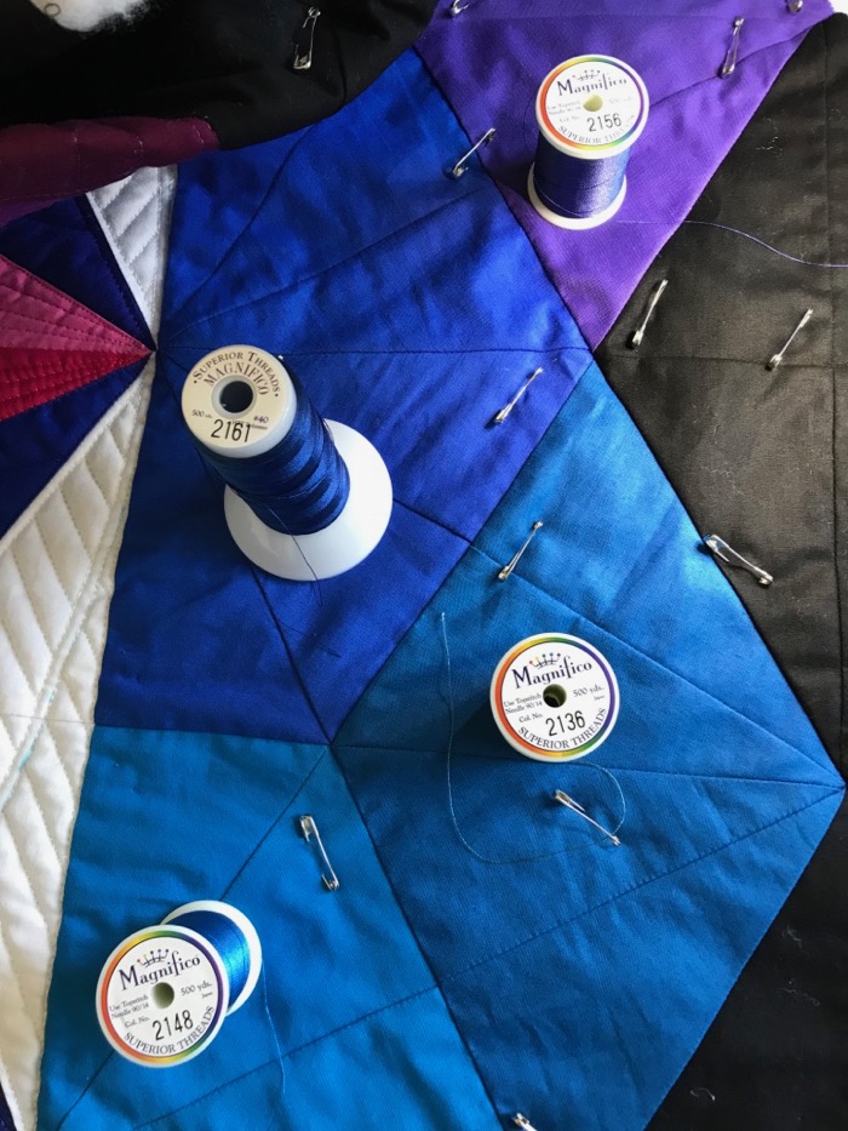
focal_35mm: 28
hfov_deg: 49.8
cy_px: 566
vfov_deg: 63.4
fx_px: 914
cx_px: 424
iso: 40
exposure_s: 1/20
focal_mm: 3.99
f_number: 1.8
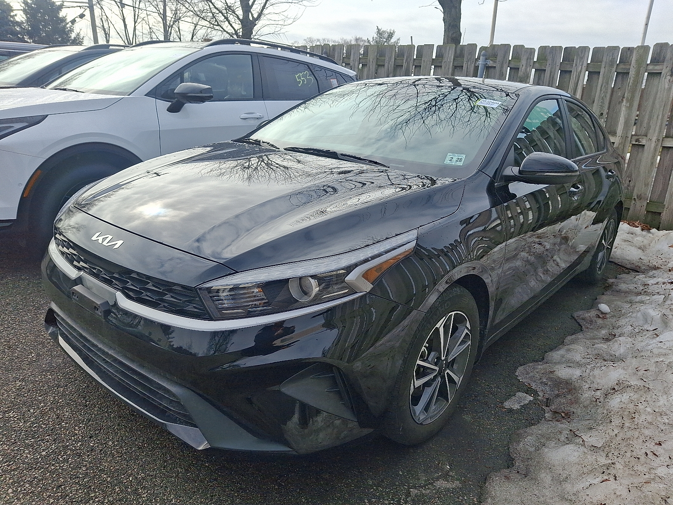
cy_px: 252
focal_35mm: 25
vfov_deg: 54.9
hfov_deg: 69.4
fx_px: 486
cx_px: 336
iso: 25
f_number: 1.8
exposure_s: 1/1429
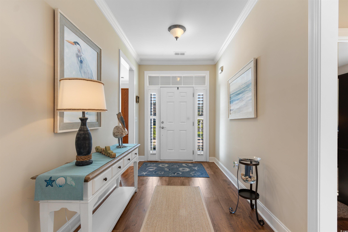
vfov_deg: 77.3
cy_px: 116
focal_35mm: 15
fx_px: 145
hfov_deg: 100.4
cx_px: 174
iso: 100
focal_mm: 10
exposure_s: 1/6
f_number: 4.5
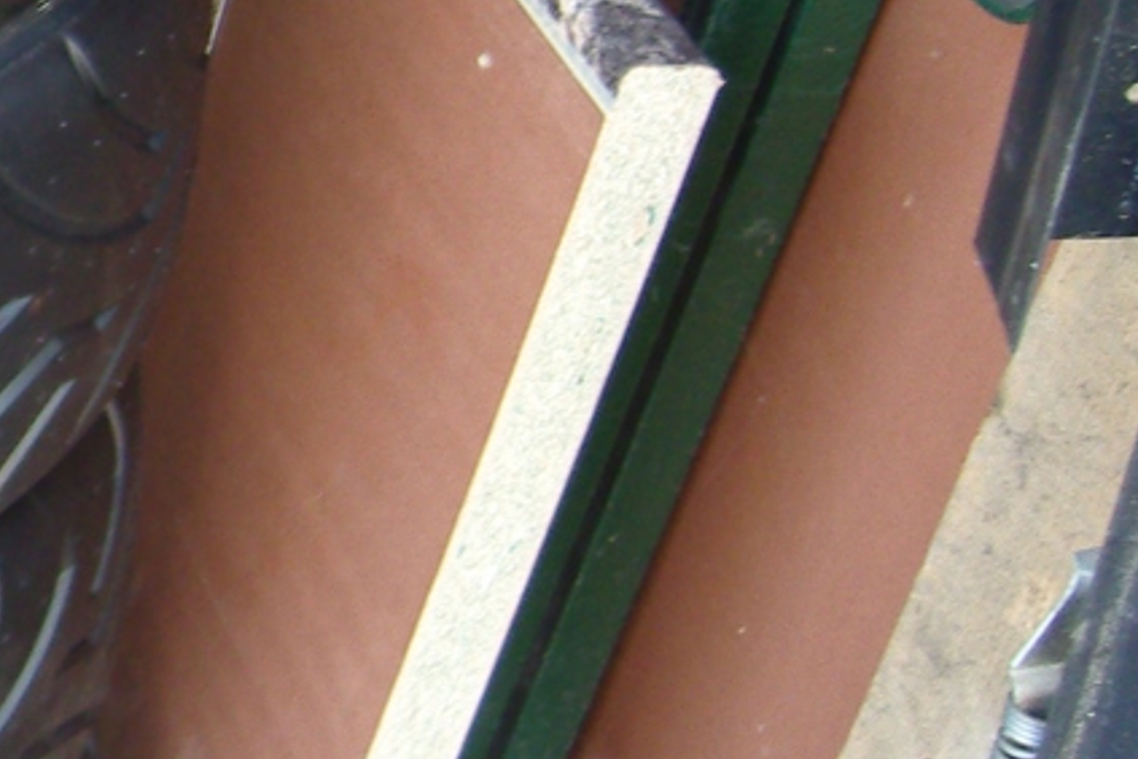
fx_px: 3382
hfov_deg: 17.3
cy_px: 124
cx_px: -533
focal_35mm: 107
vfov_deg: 12.7
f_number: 2.8
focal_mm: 7.3
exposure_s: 1/40
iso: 200
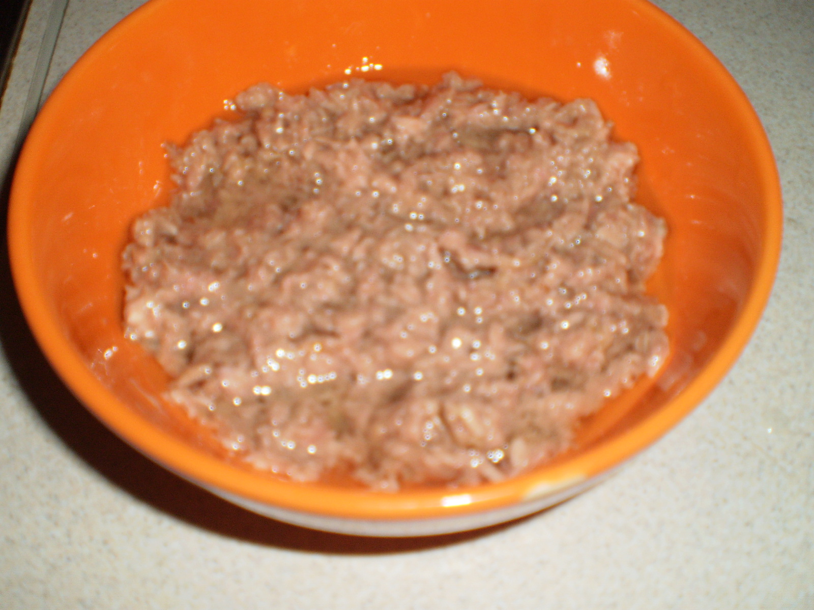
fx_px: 847
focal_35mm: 36
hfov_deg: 51.4
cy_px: 305
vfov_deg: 39.7
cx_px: 407
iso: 125
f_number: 3.1
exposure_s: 1/30
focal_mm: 6.3
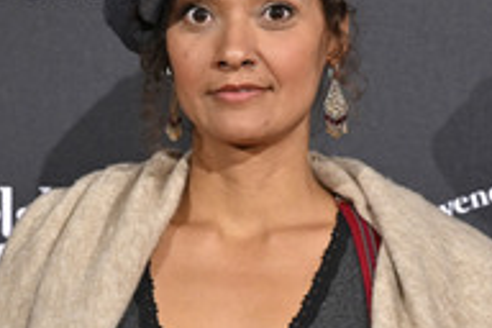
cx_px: 245
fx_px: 1954
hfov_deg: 14.3
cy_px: 231
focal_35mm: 143
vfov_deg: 9.6
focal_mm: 61
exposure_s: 1/200
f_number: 4
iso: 1000
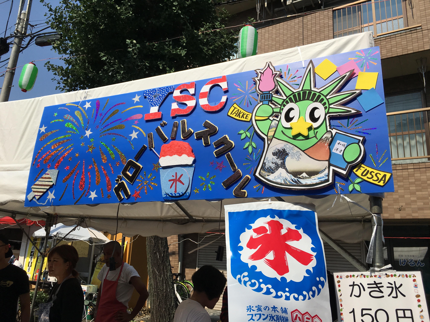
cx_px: 215
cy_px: 161
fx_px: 360
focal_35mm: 29
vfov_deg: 48.2
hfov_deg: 61.7
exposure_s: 1/3497
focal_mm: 4.15
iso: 25
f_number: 2.2
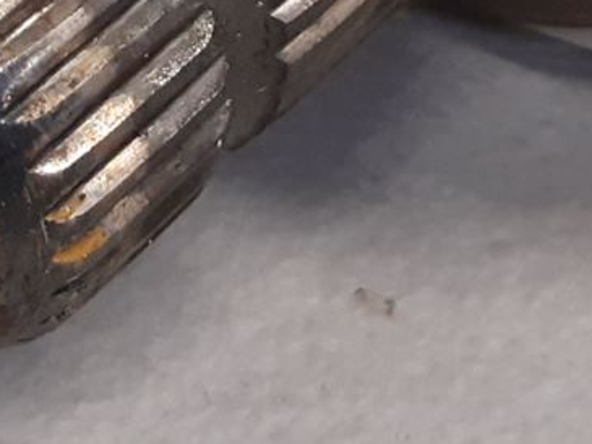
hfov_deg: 13.5
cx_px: 279
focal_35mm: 146
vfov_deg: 9.8
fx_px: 2498
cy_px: -293
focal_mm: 3.93
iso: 200
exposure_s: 1/50
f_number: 1.7
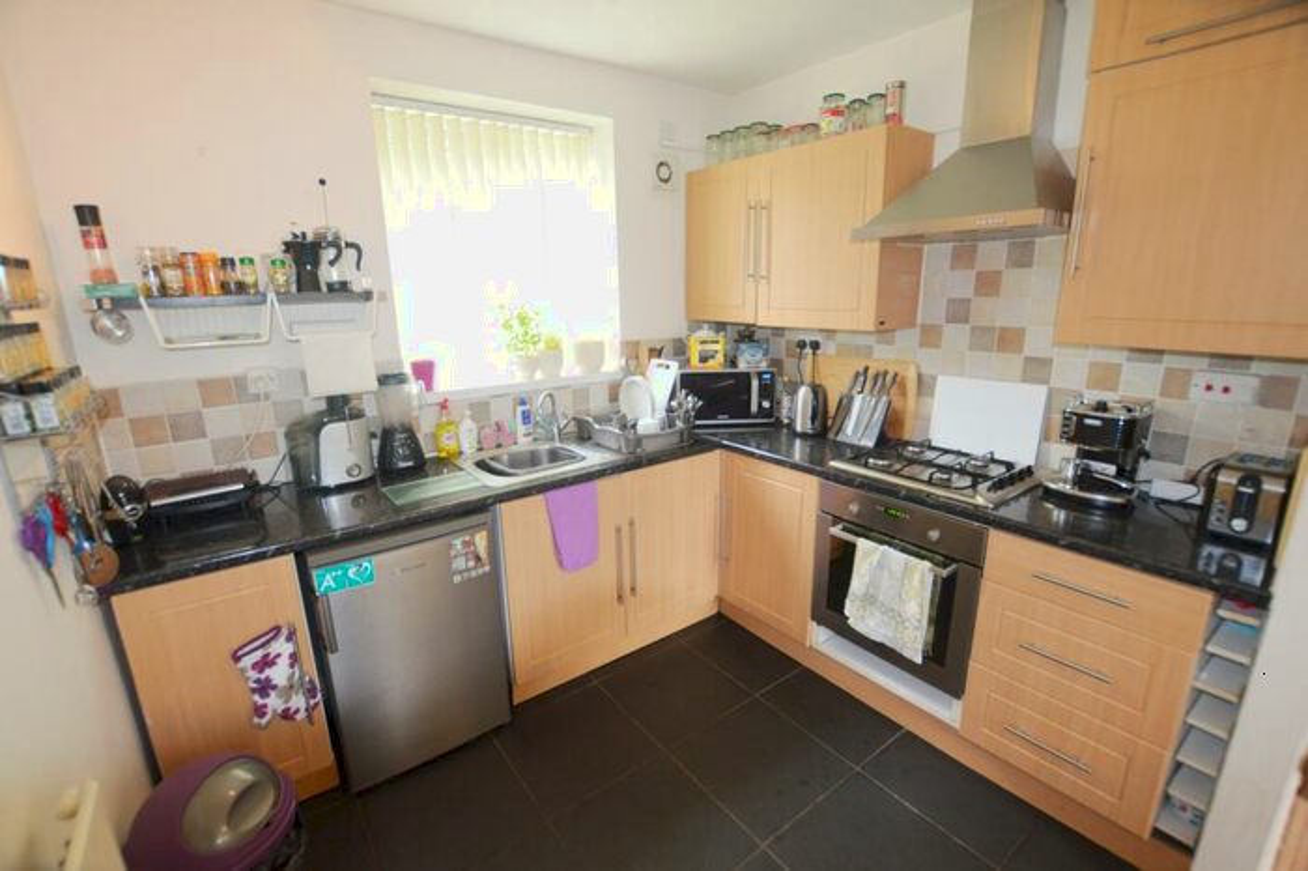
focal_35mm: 15
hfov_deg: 100.4
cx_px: 654
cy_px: 436
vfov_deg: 77.3
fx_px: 545
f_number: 3.5
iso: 720
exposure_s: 1/60
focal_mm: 10
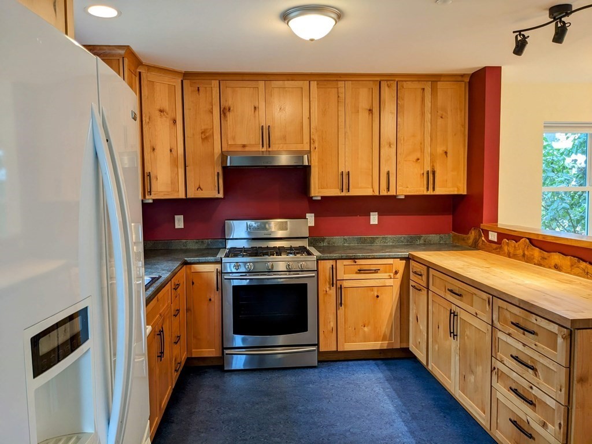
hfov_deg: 65.3
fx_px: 462
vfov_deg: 51.4
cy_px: 222
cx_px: 296
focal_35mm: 27
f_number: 1.73
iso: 64
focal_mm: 4.38
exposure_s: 1/60
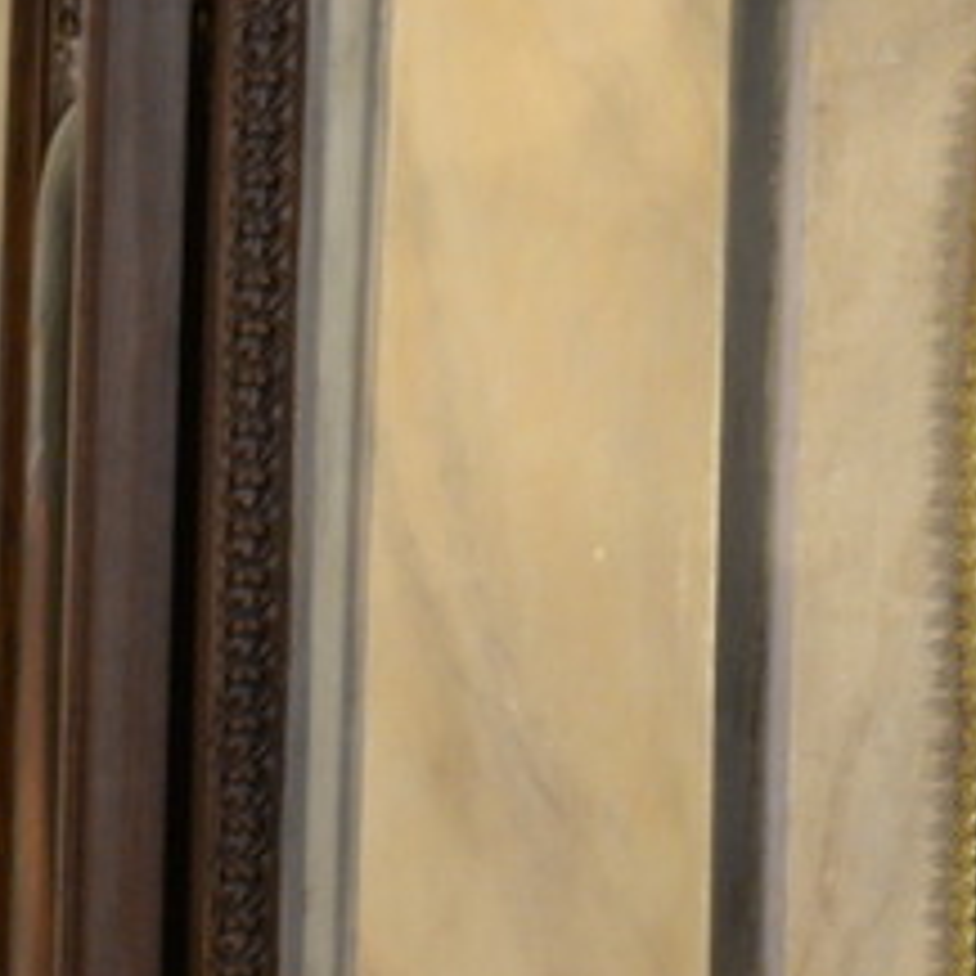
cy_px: 1203
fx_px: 9602
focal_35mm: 301
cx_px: -1066
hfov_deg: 5.7
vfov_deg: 5.8
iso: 2500
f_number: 4
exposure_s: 1/80
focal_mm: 75
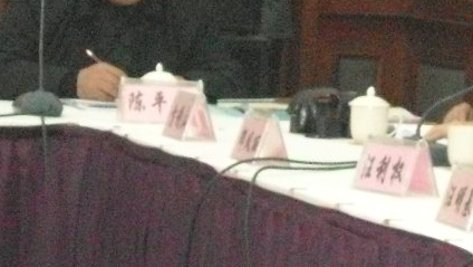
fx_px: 3463
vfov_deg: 4.4
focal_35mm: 276
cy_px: 48
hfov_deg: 7.8
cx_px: 429
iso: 1600
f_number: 4.7
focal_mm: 17.1
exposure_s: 1/60
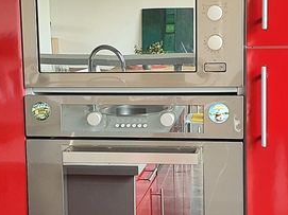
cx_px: 113
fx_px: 798
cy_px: 124
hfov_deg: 20.4
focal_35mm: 96
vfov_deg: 15.4
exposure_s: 1/50
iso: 320
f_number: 2.4
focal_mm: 4.3
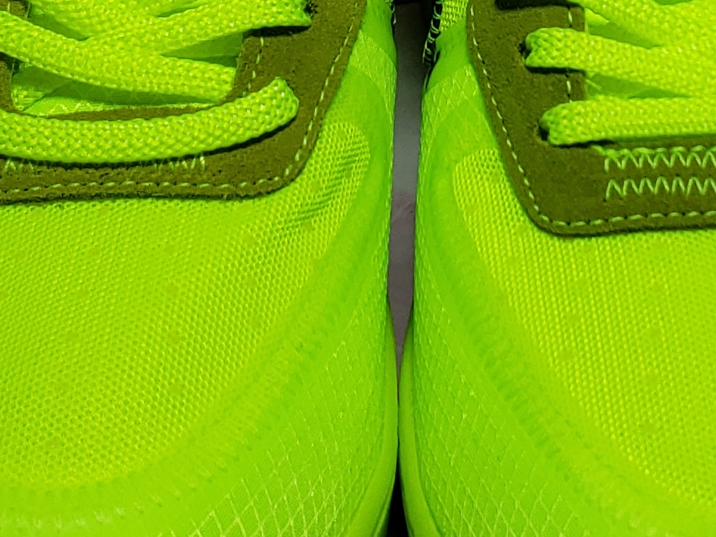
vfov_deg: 13.5
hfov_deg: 18.1
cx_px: 516
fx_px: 2234
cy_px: -8
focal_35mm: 108
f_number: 1.5
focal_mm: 4.3
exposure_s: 1/1013
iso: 50
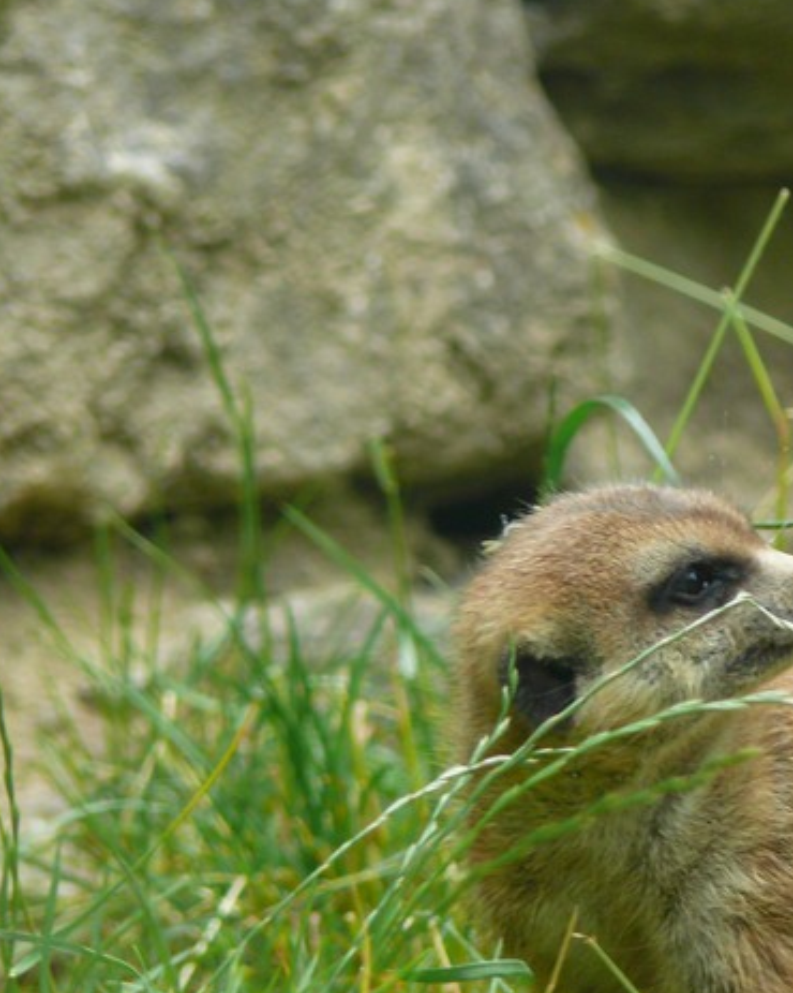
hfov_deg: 3.6
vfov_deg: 4.4
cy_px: 592
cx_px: 705
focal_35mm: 435
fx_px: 12770
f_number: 3.6
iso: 200
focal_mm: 58.2
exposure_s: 1/125
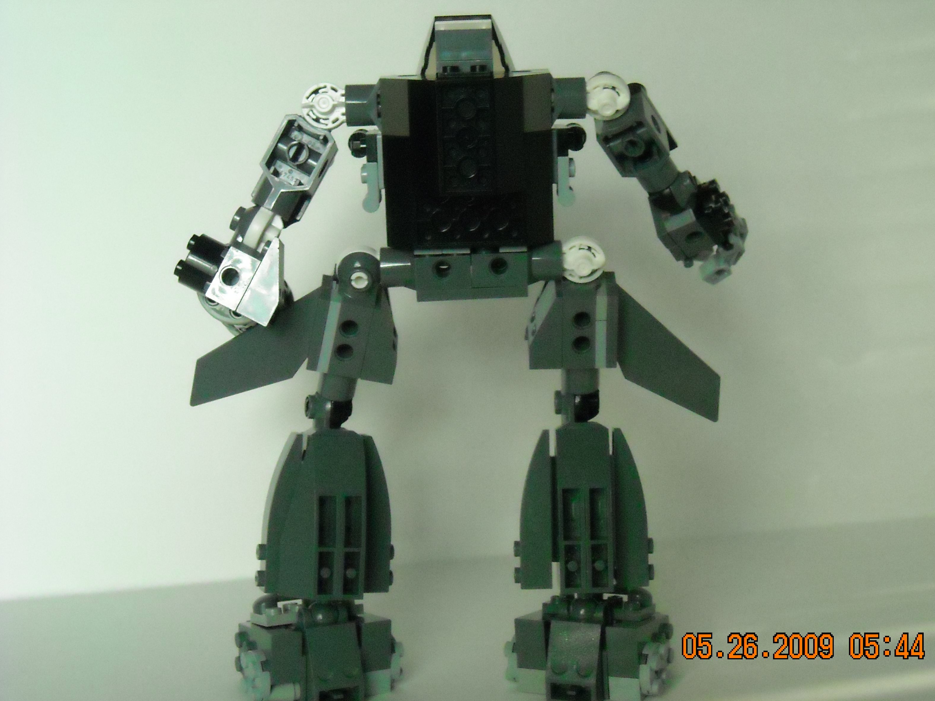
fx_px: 2134
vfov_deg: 18.7
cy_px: 358
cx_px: 480
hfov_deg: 24.7
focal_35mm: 79
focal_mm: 12.3
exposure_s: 1/80
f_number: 3.9
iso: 800
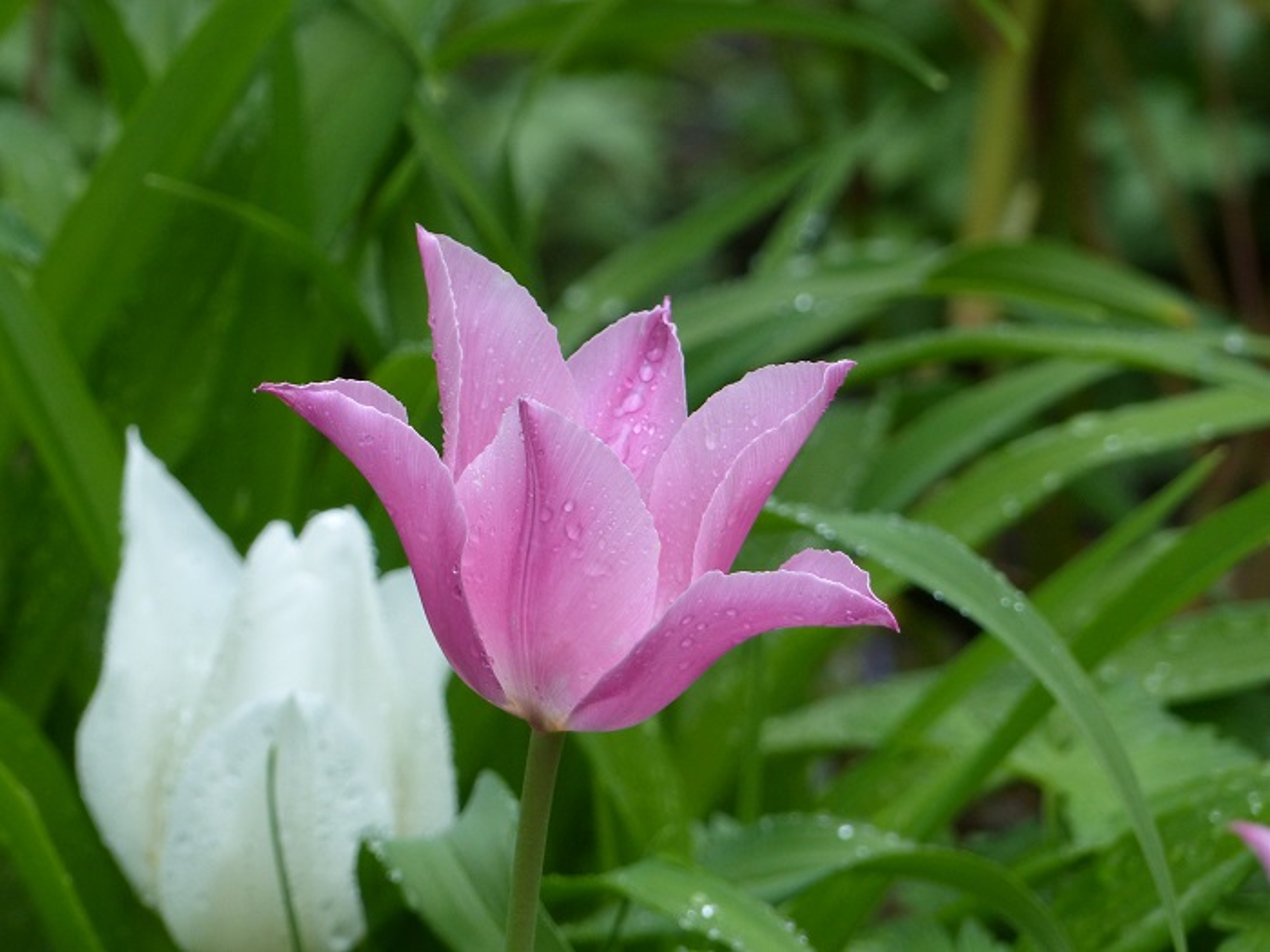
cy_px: 476
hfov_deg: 3.8
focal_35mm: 515
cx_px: 635
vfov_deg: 2.9
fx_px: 18894
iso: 200
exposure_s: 1/250
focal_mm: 92.7
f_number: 4
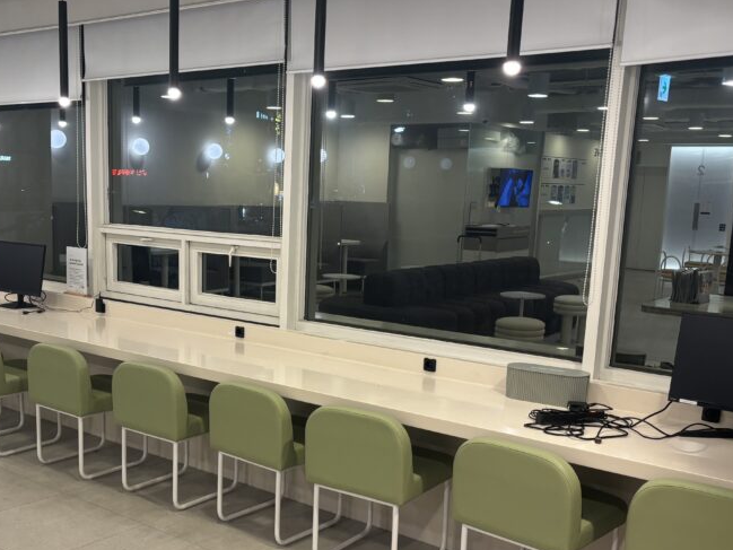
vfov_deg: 34.9
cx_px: 274
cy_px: 357
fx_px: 868
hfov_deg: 45.4
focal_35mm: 41
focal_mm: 5.96
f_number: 1.6
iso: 125
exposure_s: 1/60
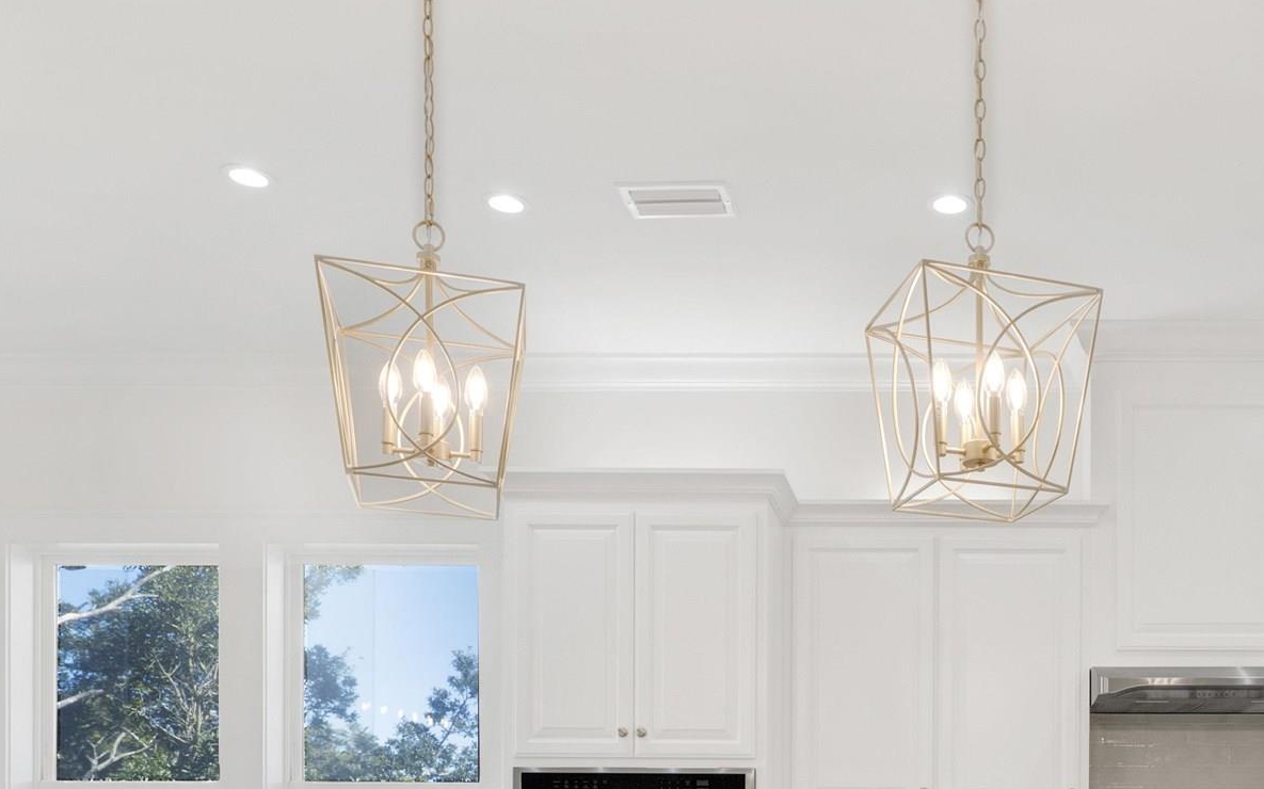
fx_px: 1320
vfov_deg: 30.0
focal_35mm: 38
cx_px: 970
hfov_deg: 48.9
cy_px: 859
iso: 500
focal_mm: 14.5
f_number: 11
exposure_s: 1/60
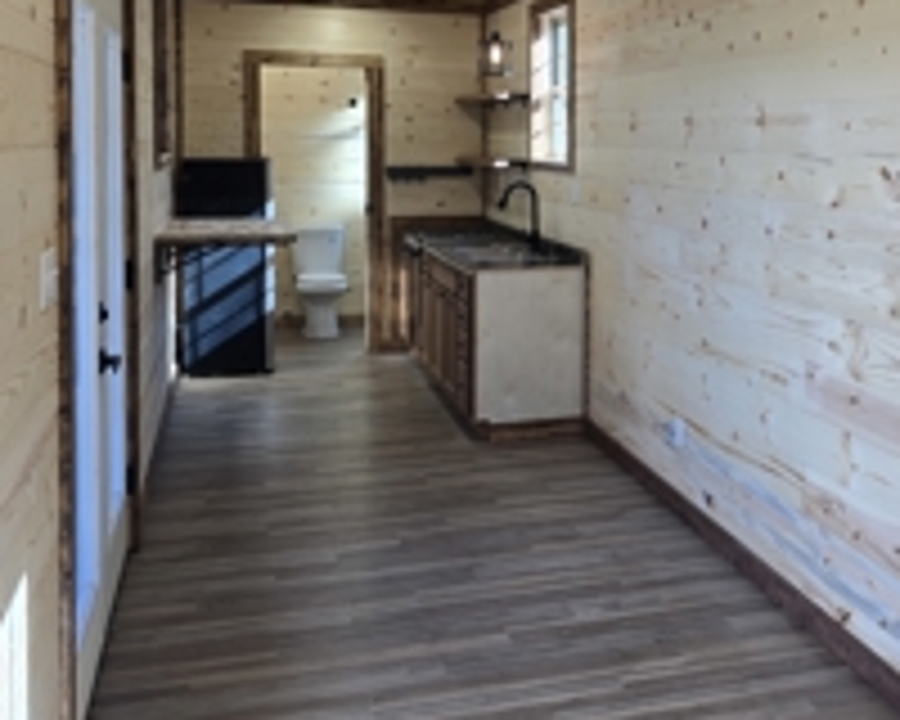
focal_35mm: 45
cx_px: 680
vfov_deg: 33.1
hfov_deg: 40.0
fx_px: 1199
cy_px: 230
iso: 64
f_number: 1.7
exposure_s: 1/180
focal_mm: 6.3
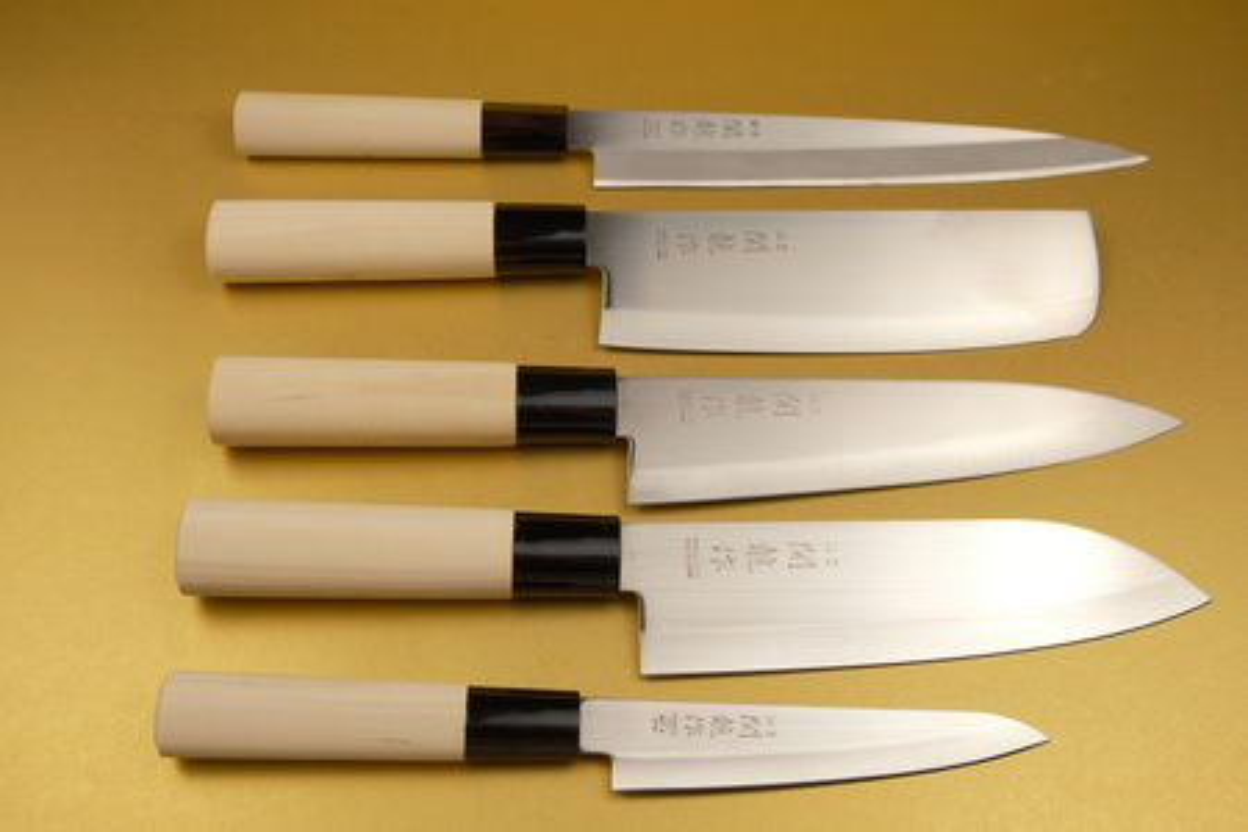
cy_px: 416
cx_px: 624
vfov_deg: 36.9
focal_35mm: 36
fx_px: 1248
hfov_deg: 53.1
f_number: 7.1
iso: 400
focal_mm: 24.3
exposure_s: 1/125
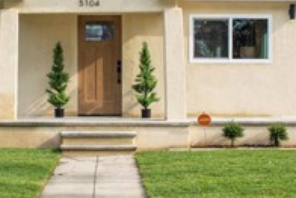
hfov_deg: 20.7
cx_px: 91
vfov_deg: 13.9
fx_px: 806
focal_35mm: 98
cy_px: 37
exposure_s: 1/2000
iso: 500
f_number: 4.5
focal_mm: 20
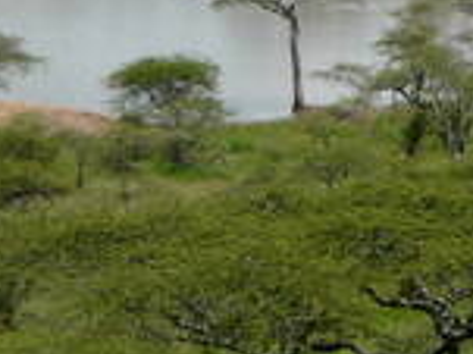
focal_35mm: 337
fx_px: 4601
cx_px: 175
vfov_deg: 4.4
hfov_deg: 5.9
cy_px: 25
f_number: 7.1
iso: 100
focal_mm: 17.5
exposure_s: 1/320
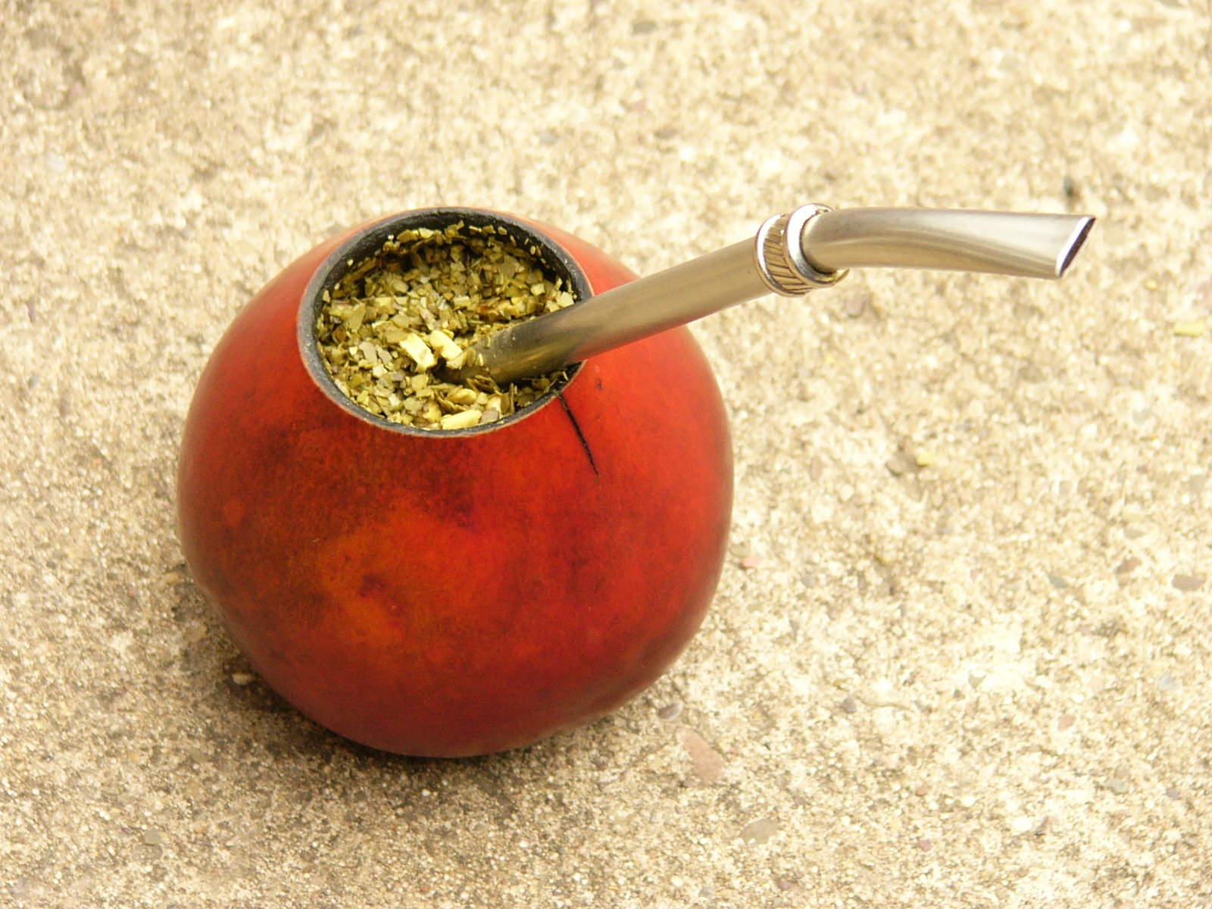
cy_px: 454
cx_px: 606
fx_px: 5077
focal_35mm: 145
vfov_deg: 10.2
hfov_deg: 13.6
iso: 100
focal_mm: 19
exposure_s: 1/50
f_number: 2.8
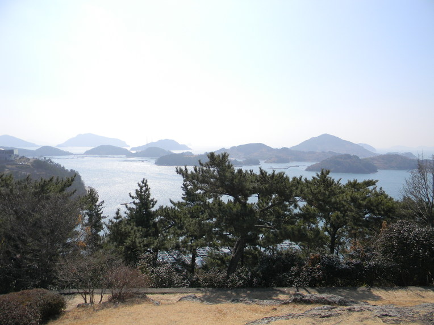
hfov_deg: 63.4
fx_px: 351
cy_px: 162
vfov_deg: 49.7
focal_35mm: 28
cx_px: 217
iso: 112
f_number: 7
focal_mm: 5
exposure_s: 1/450
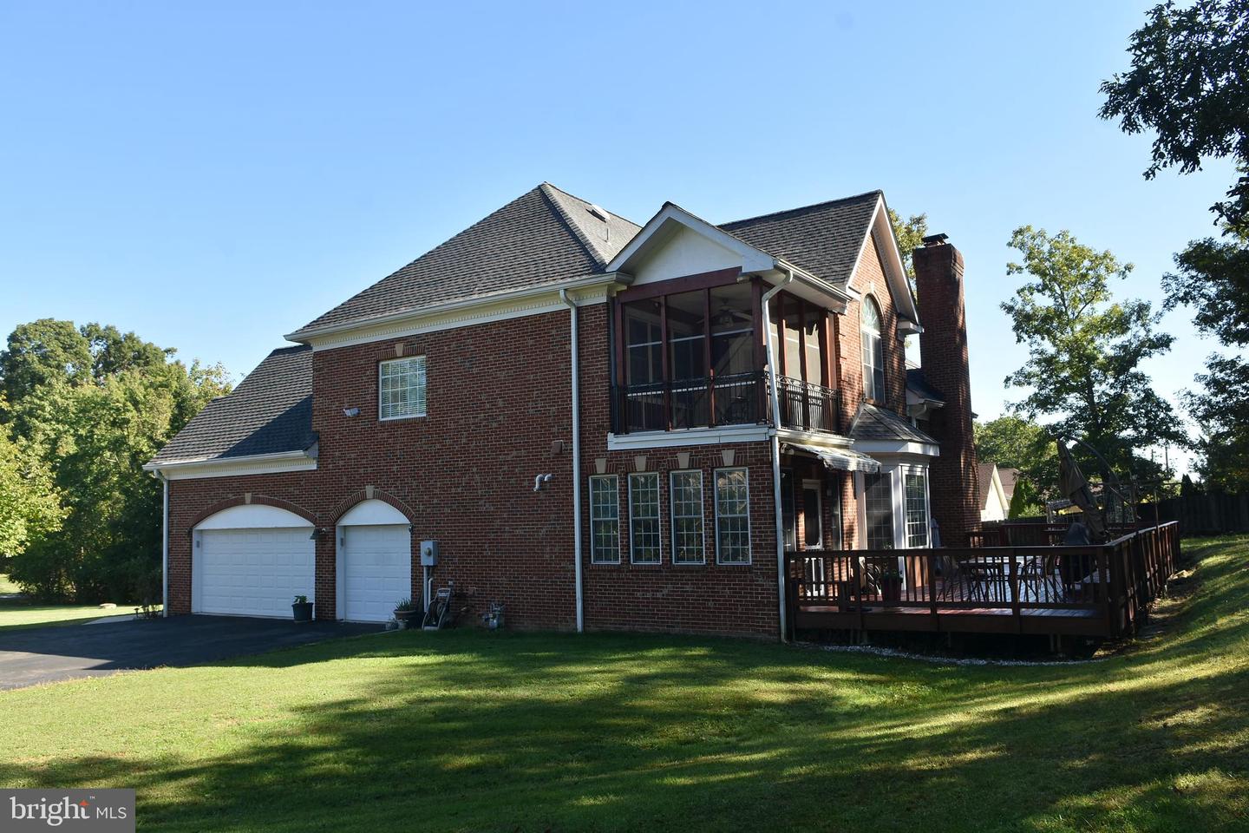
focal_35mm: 27
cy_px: 416
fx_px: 937
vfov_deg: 47.9
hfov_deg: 67.4
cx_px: 624
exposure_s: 1/250
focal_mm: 18
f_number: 8
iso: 200
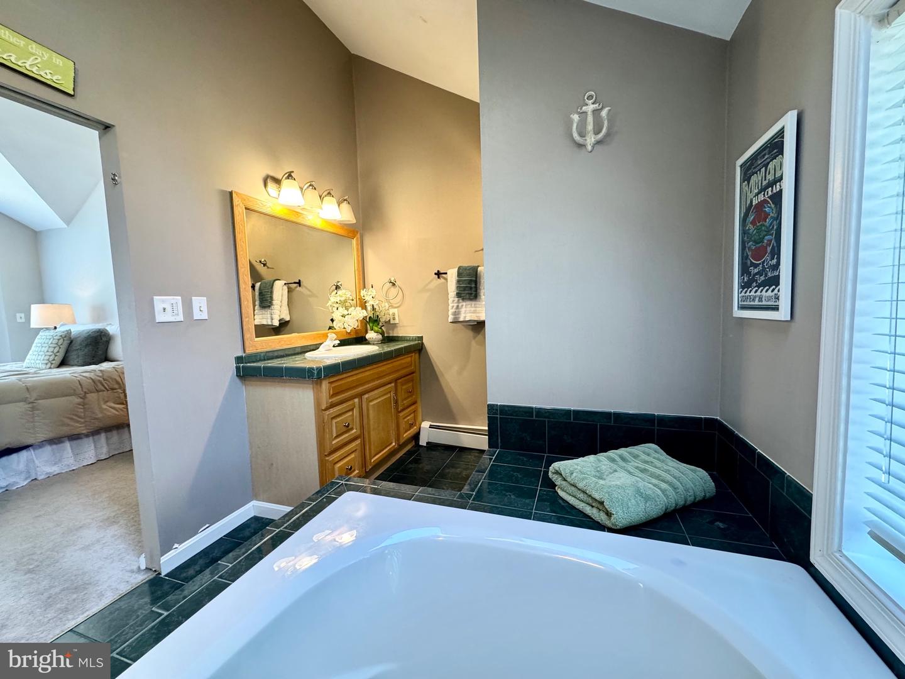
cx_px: 452
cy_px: 340
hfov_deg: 102.1
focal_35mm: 14
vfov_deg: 85.7
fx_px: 366
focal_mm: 2.22
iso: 250
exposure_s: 1/60
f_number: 2.2
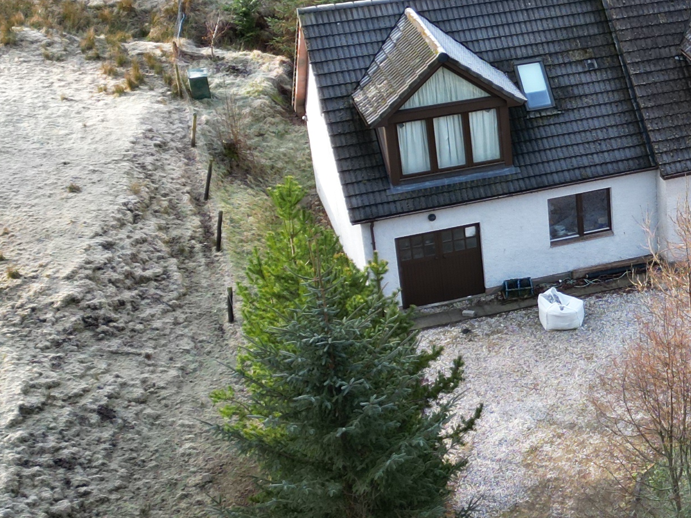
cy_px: 235
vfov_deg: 18.7
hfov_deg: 23.3
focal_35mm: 79
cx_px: 742
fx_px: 1577
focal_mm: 6.72
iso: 120
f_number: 1.7
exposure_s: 1/400
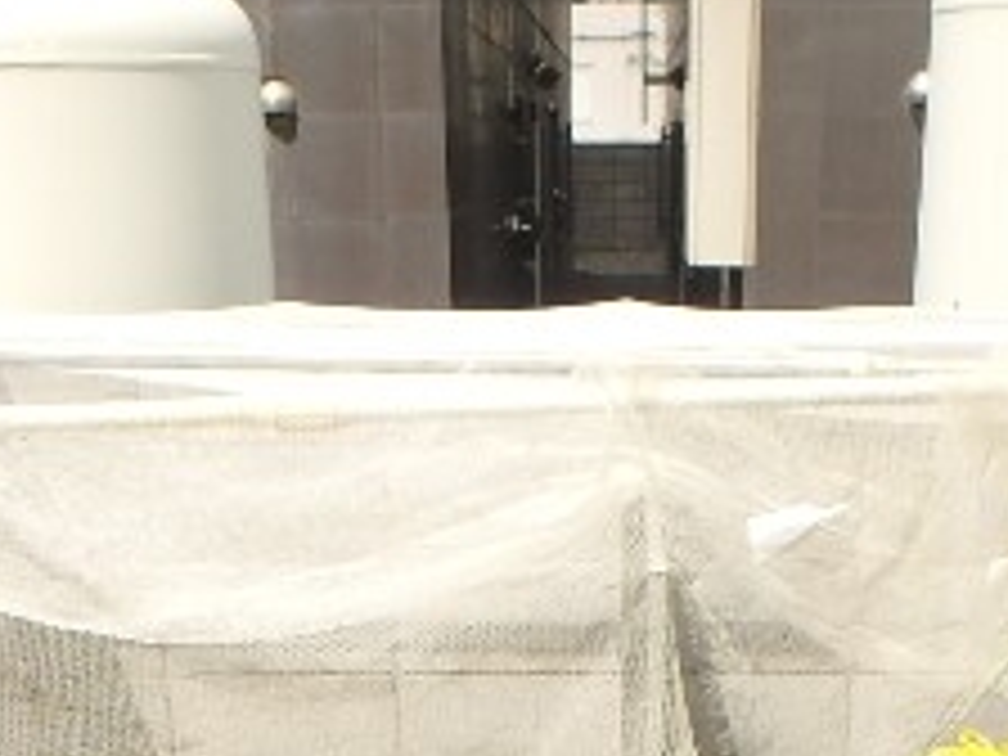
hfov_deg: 32.1
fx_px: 1747
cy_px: 909
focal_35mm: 60
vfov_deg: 22.5
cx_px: 603
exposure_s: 1/800
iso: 125
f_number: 3.5
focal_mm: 3.7
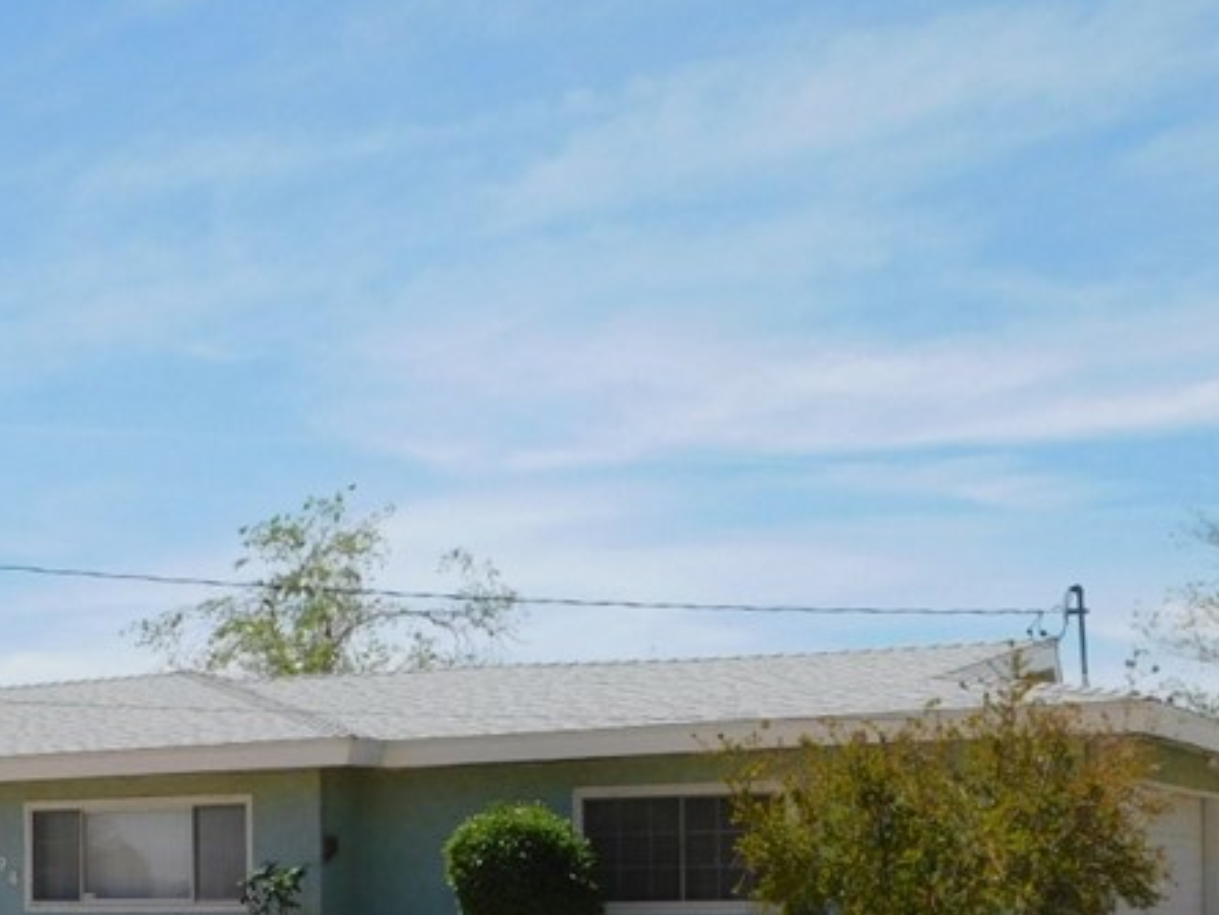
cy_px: 937
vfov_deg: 20.6
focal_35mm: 69
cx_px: 60
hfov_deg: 26.9
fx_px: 2430
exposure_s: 1/640
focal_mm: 5.3
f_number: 6.4
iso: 125
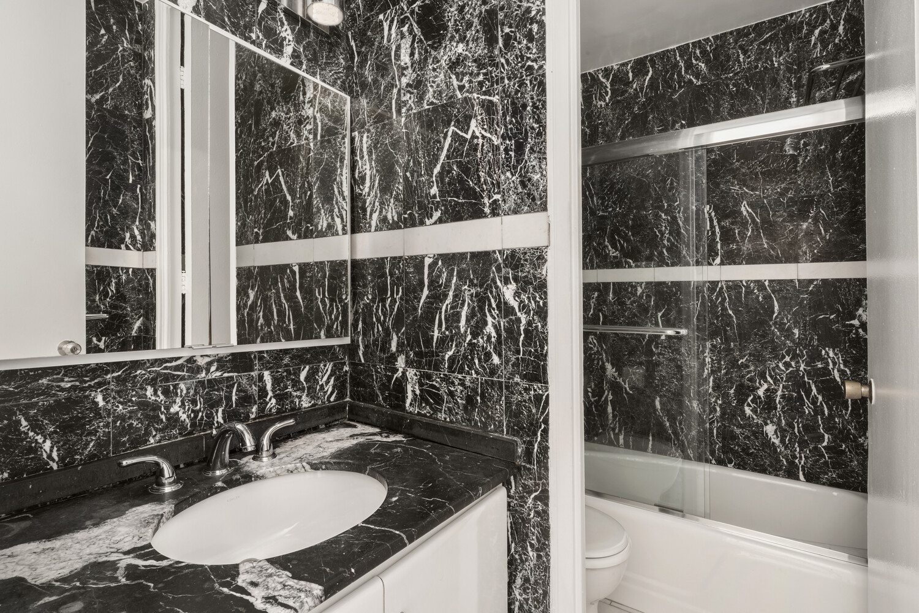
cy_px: 306
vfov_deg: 70.4
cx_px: 460
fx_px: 434
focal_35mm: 17
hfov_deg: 93.3
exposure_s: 30
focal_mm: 17
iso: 500
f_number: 22
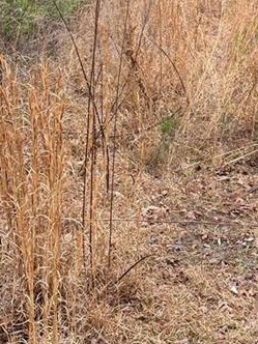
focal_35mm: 111
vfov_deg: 17.6
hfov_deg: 13.2
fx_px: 1103
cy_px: 98
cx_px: 262
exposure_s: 1/846
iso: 80
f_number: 1.78
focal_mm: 6.76
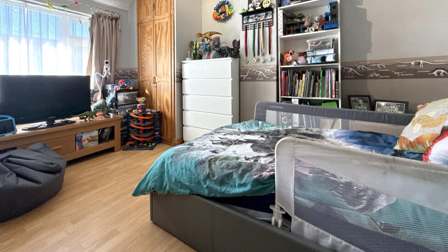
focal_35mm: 16
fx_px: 190
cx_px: 213
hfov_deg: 99.3
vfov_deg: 65.0
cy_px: 80
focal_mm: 2.22
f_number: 2.2
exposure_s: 1/99
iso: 250
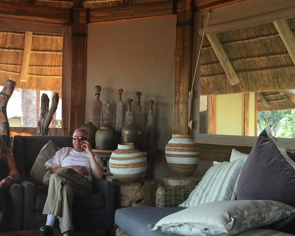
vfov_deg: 35.7
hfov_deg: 43.0
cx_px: 90
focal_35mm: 42
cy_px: 119
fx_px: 367
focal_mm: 4.15
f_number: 2.2
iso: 50
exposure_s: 1/33
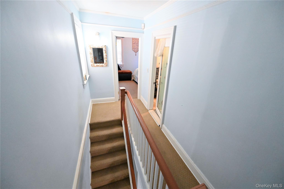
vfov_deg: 81.2
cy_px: 94
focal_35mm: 14
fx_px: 110
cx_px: 142
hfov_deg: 104.3
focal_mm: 14
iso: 5000
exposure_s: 1/160
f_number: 5.6
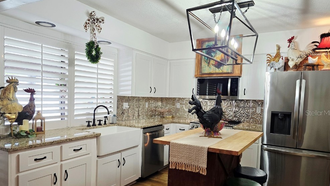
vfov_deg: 44.1
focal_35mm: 26
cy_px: 113
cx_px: 166
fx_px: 227
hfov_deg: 71.9
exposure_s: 1/120
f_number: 1.7
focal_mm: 6.3
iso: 125
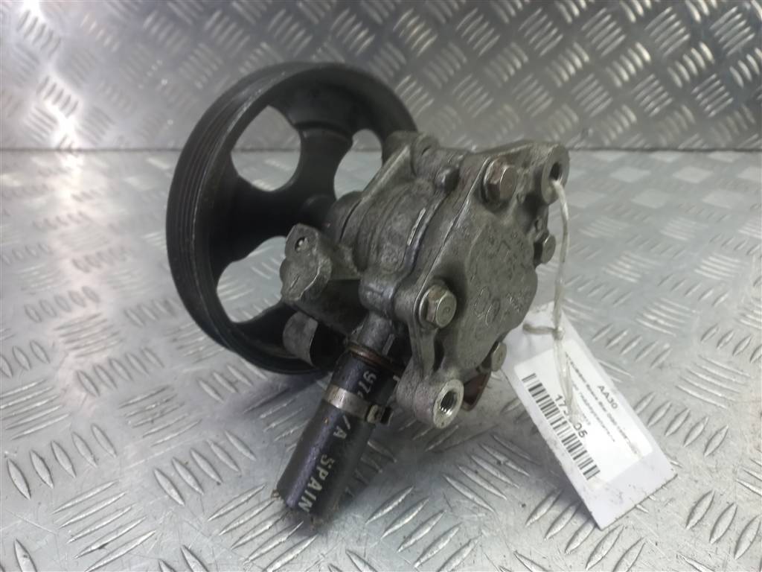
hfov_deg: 69.4
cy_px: 286
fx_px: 550
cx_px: 381
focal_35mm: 25
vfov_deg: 54.9
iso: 80
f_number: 1.8
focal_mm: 4.6
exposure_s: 1/50
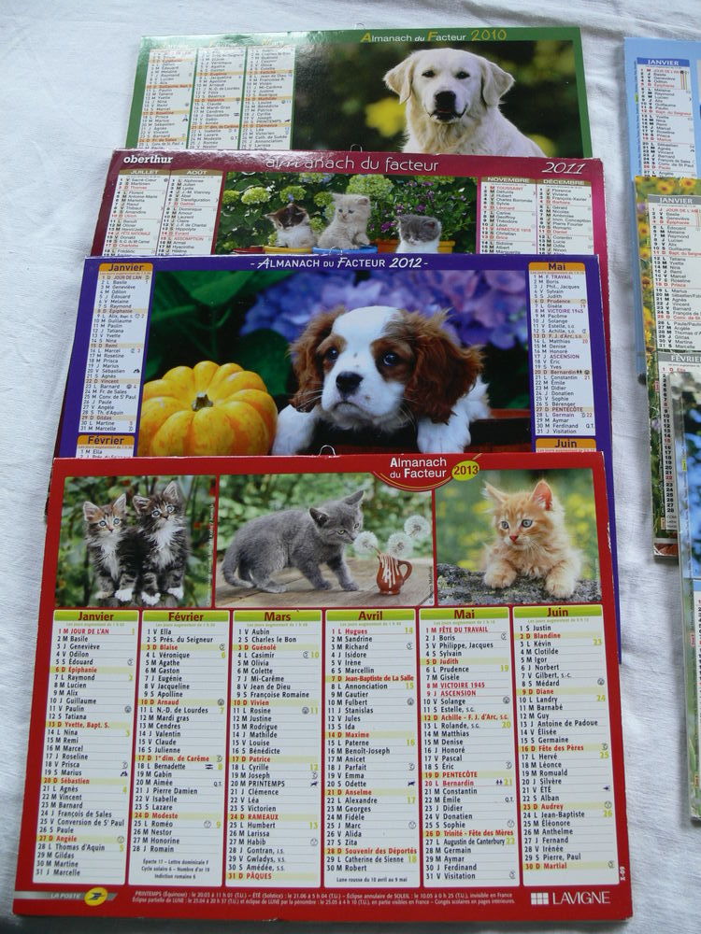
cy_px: 467
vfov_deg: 52.6
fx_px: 945
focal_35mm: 35
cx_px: 350
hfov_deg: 40.7
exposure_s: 1/30
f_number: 2.8
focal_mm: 7.4
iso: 80
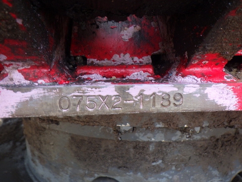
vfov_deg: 49.7
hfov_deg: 63.4
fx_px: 196
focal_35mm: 28
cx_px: 121
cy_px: 91
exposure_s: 1/45
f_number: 3.5
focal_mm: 5
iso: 125
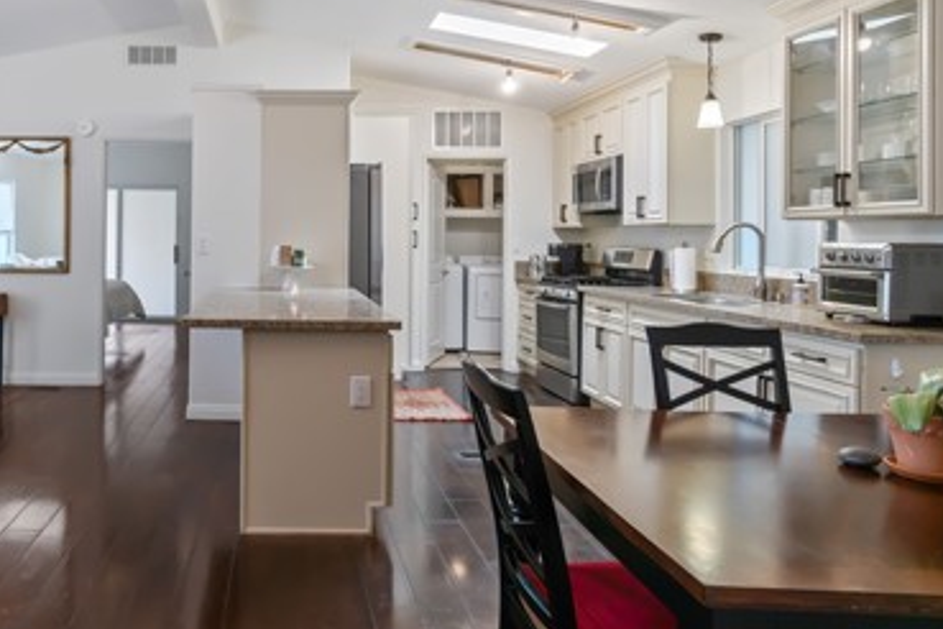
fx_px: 681
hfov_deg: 66.5
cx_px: 276
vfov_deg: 49.1
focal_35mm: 26
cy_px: 234
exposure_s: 1/30
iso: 200
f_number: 5.6
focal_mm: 10
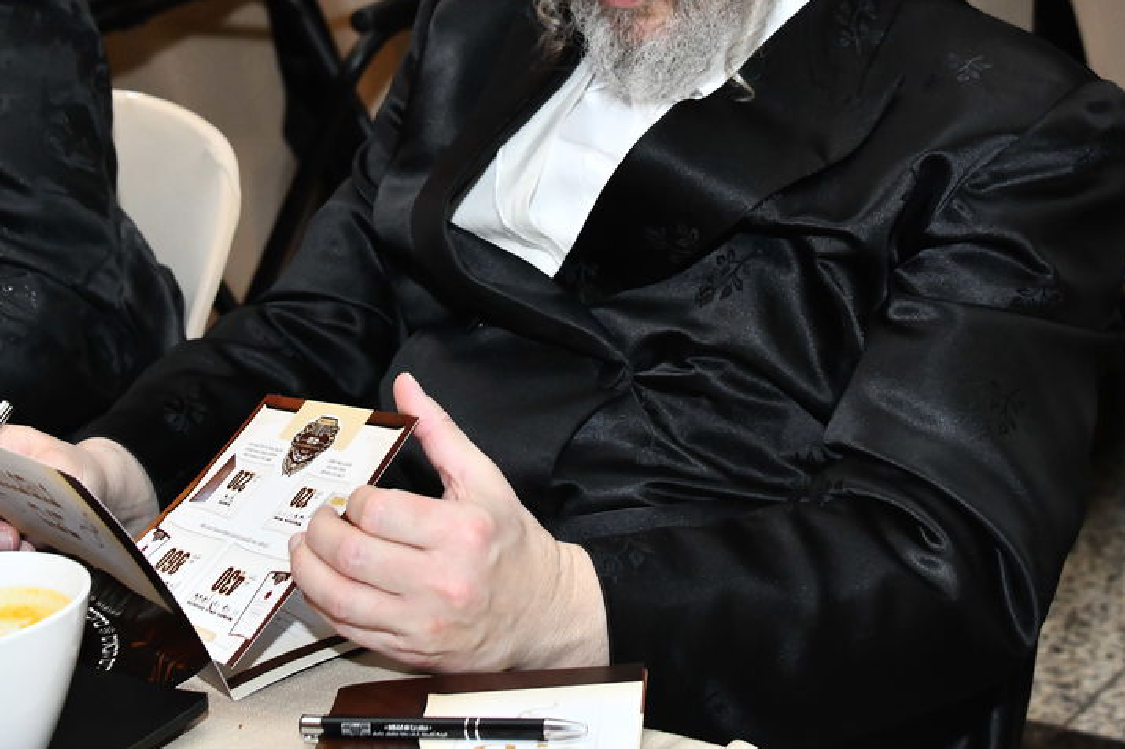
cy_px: 28
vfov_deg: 14.3
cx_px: 610
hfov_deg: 21.7
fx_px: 2936
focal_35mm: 94
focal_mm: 48
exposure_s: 1/100
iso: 1250
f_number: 5.6
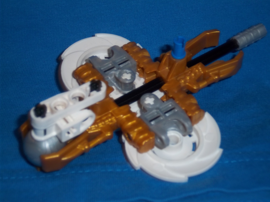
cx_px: 135
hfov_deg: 22.0
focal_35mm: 89
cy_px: 101
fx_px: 694
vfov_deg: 16.6
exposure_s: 1/50
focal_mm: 15.99
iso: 64
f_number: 4.18
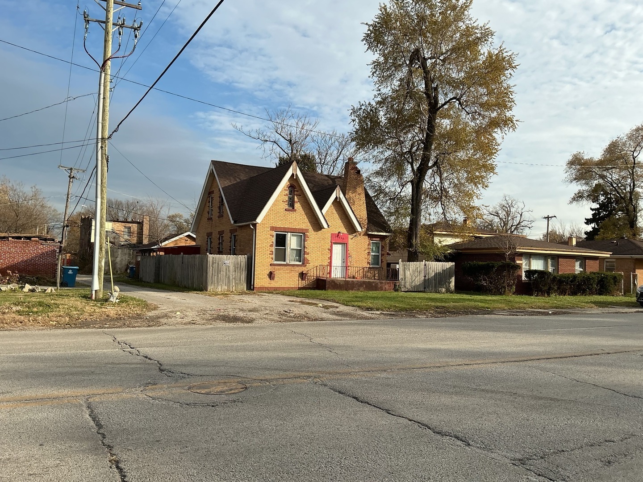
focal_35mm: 29
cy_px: 241
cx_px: 322
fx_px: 539
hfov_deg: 61.7
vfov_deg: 48.2
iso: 25
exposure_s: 1/1675
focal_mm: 3
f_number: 1.8
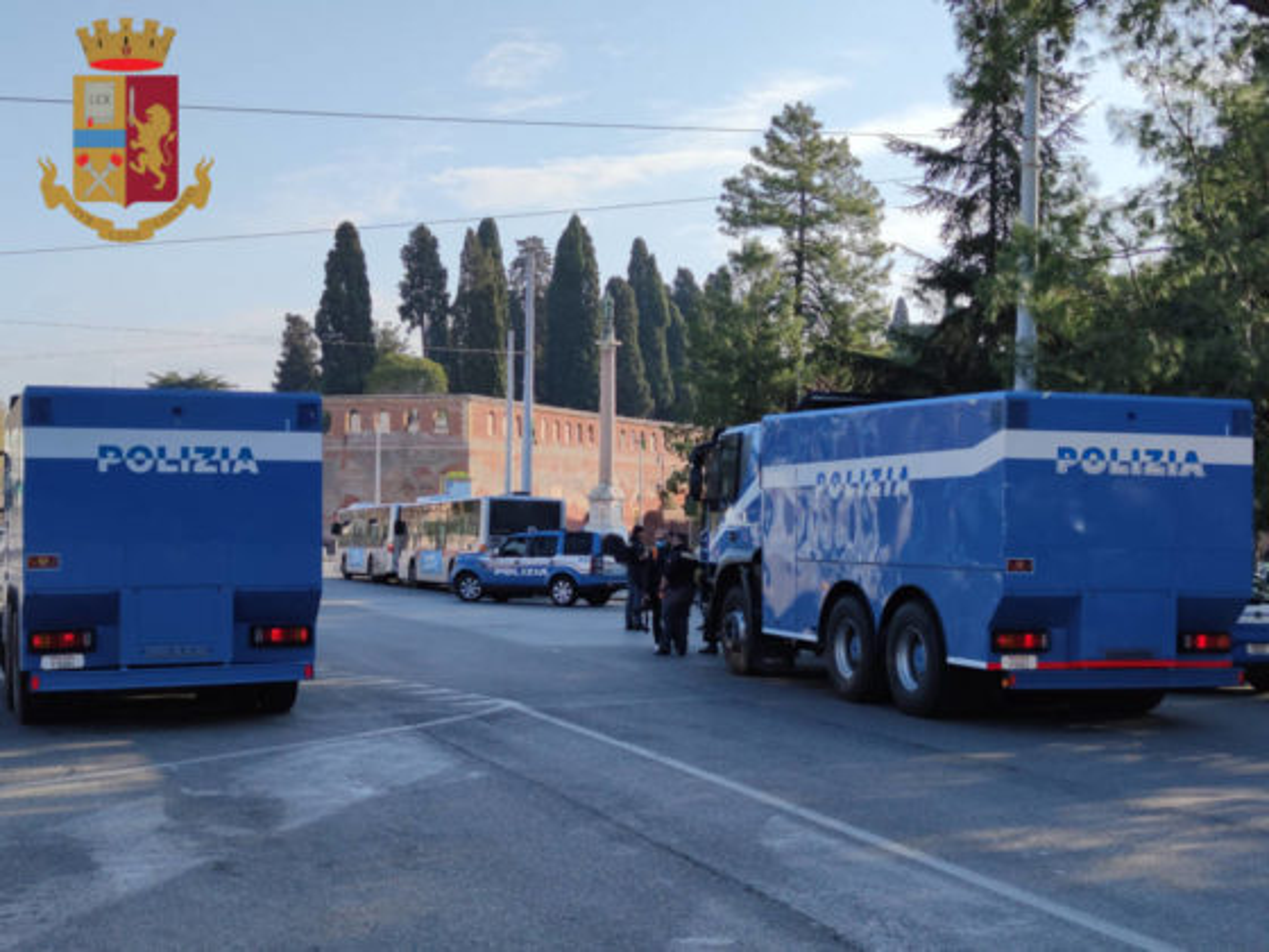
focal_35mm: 24
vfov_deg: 56.8
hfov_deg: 71.6
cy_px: 476
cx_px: 634
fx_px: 880
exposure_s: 1/2429
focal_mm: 6.72
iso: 102
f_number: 1.69
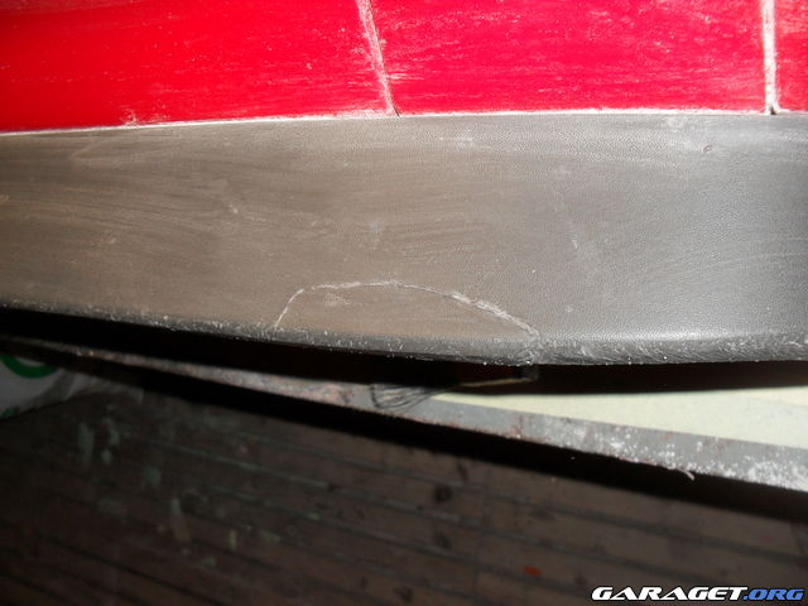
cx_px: 404
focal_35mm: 35
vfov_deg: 40.7
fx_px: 817
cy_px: 303
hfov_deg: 52.6
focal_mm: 6.3
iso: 200
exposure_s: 1/45
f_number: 3.2
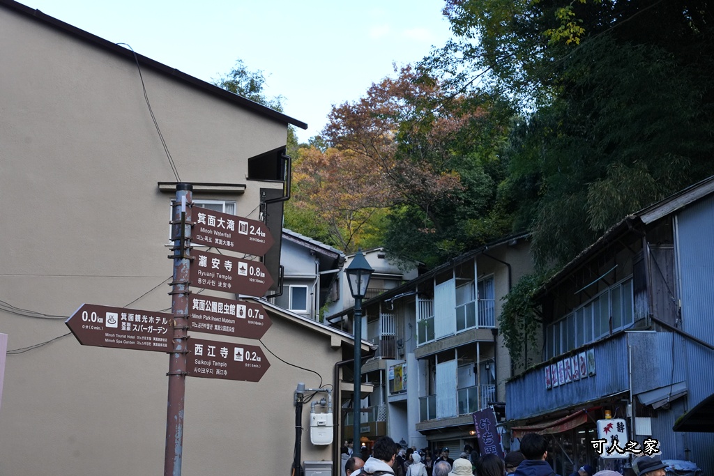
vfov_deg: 22.1
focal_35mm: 62
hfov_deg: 32.6
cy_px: 238
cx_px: 357
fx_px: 1222
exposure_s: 1/1000
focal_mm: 61.6
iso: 2500
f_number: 8
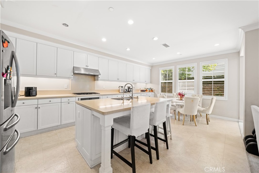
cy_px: 86
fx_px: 94
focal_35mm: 13
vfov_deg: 85.4
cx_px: 130
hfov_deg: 108.3
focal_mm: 13
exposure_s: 1/6
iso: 640
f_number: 6.3
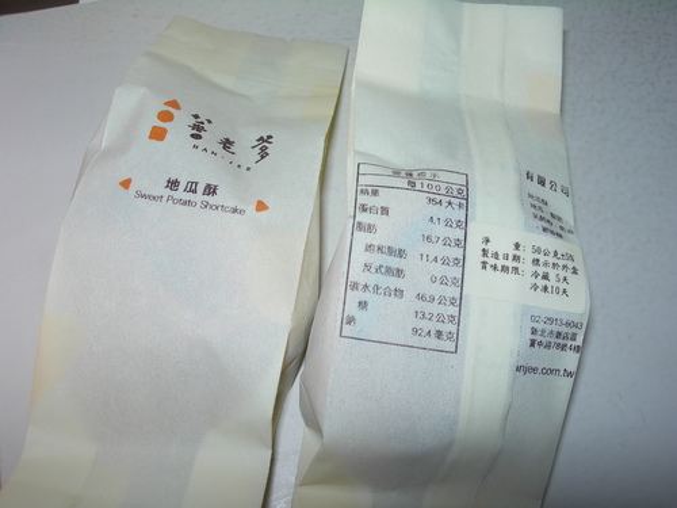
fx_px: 743
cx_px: 338
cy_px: 254
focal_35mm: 38
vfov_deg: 37.7
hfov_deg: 49.0
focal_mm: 7.8
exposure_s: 1/60.1
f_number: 4.8
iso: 50
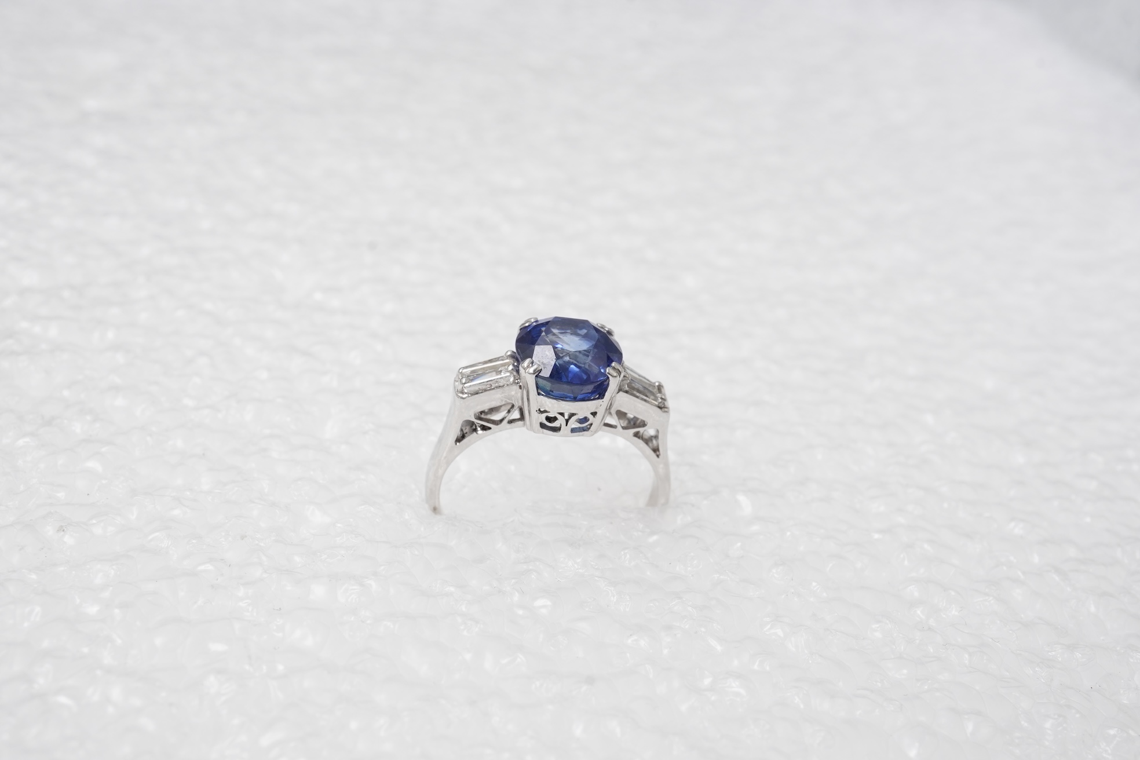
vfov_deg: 29.9
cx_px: 570
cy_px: 380
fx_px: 1425
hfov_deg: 43.6
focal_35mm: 45
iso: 500
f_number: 22
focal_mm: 30
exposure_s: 1/125
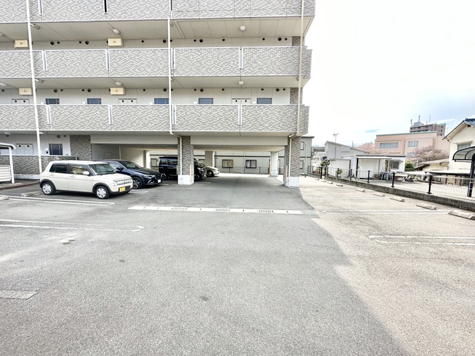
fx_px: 192
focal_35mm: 14
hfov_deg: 102.1
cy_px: 178
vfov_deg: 85.7
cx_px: 238
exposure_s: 1/491
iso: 40
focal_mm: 2.22
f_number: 2.2
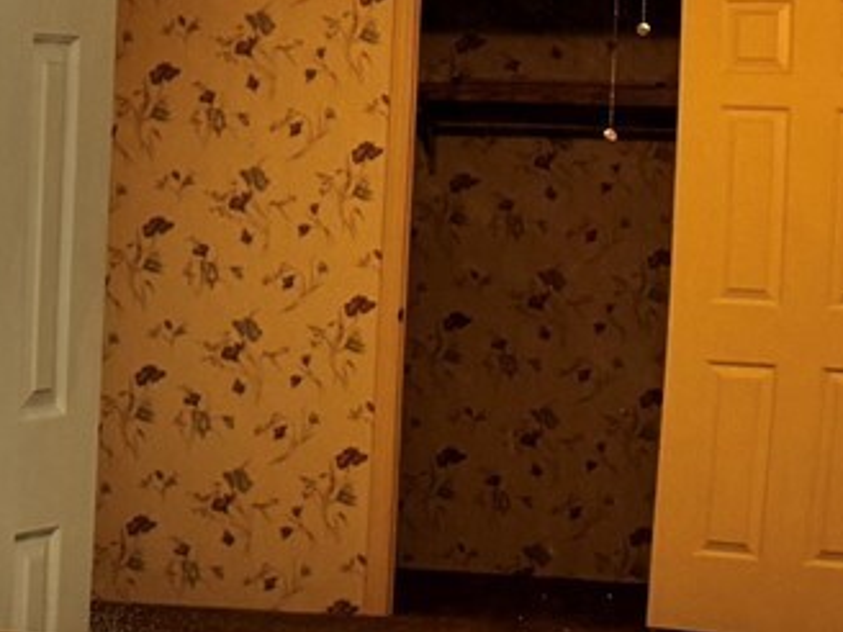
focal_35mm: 117
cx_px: -640
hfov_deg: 14.8
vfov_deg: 12.6
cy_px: 573
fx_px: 2849
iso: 160
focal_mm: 6.76
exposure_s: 1/120
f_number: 1.78
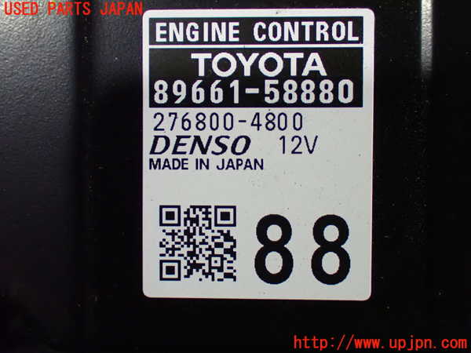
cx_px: 236
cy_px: 176
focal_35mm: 54
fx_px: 735
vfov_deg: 27.0
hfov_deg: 35.5
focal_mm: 9.65
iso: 1600
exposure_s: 1/50
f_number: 3.3
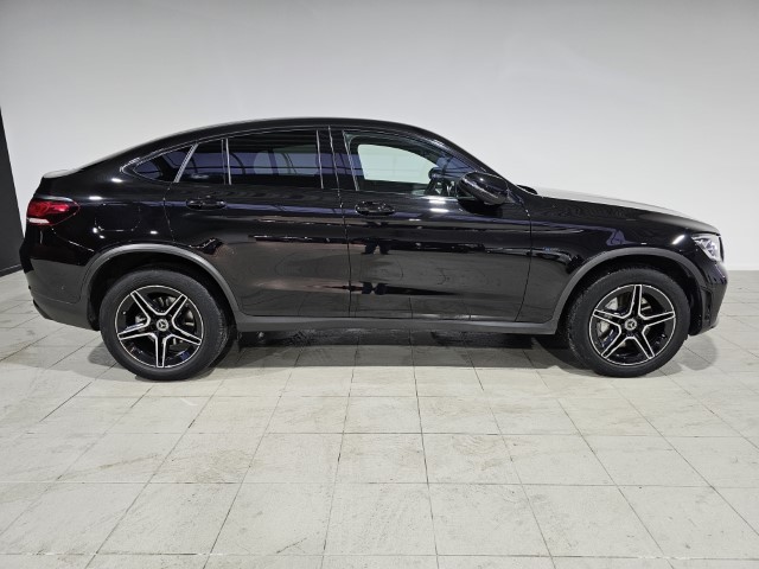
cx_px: 380
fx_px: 504
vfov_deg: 58.9
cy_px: 284
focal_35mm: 23
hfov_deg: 73.9
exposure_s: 1/180
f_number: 1.7
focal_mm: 6.3
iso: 250
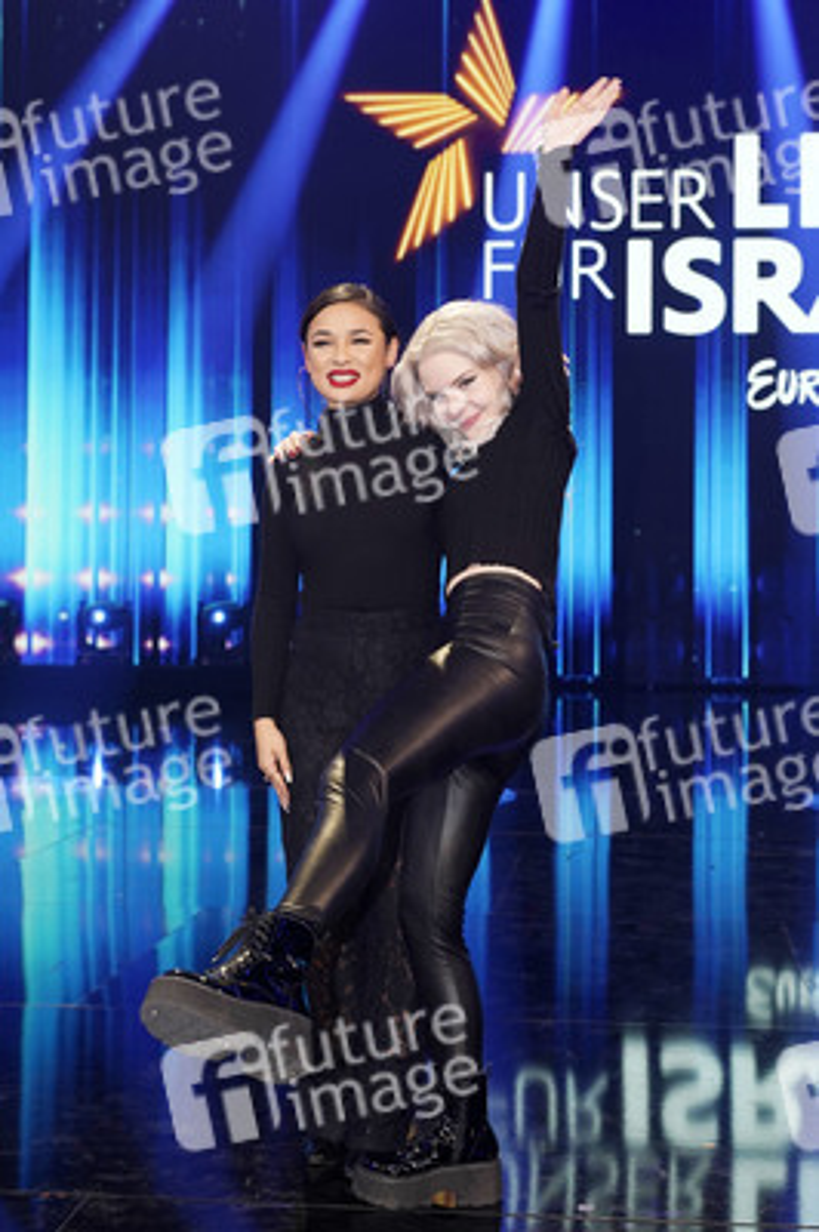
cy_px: 616
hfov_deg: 28.6
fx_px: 1607
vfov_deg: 41.9
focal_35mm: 47
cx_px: 410
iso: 1600
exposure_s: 1/160
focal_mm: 47
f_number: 5
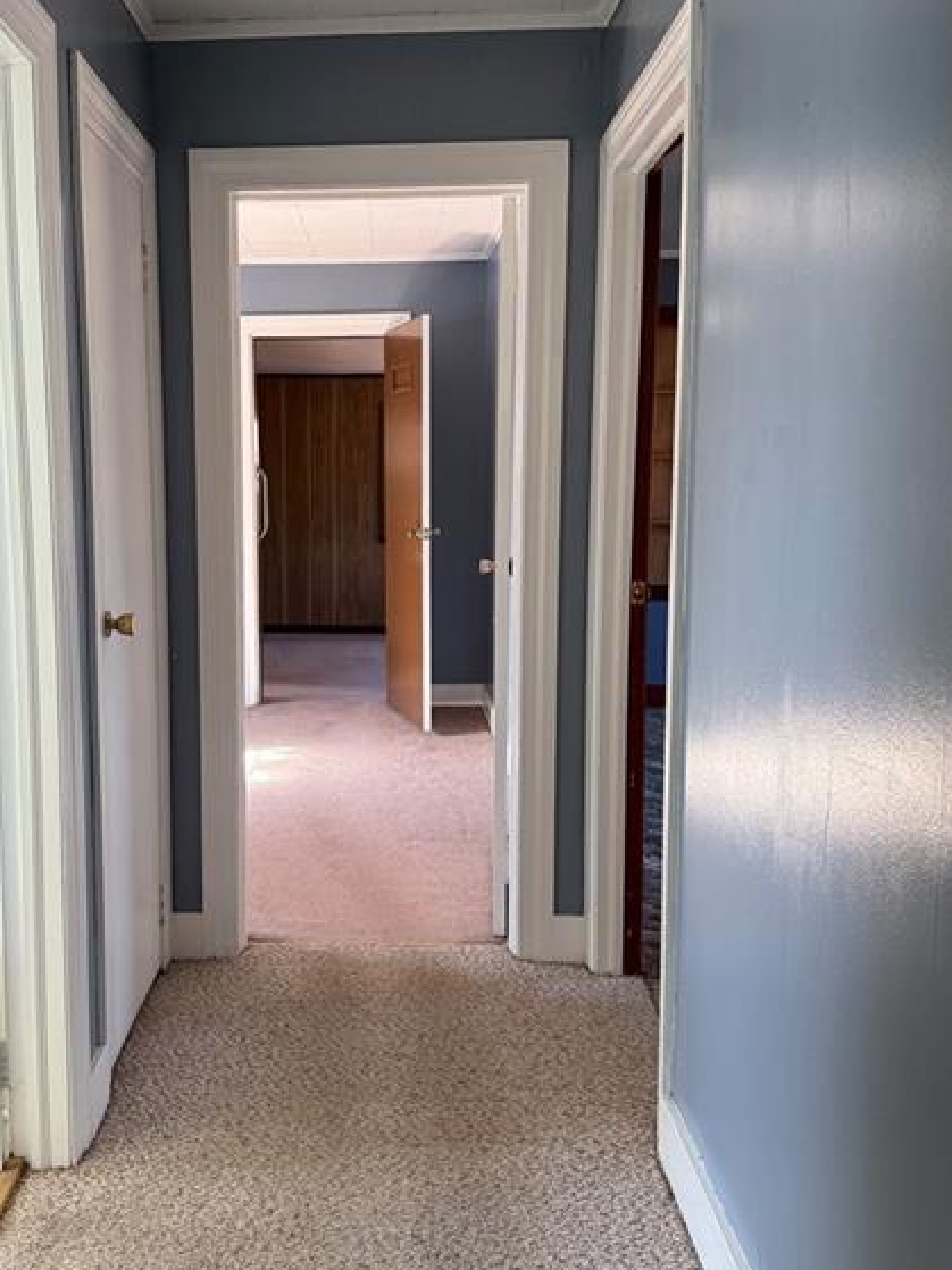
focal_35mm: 33
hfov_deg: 42.4
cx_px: 325
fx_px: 1211
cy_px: 611
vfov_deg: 55.3
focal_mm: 6.76
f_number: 1.78
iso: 200
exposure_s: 1/80
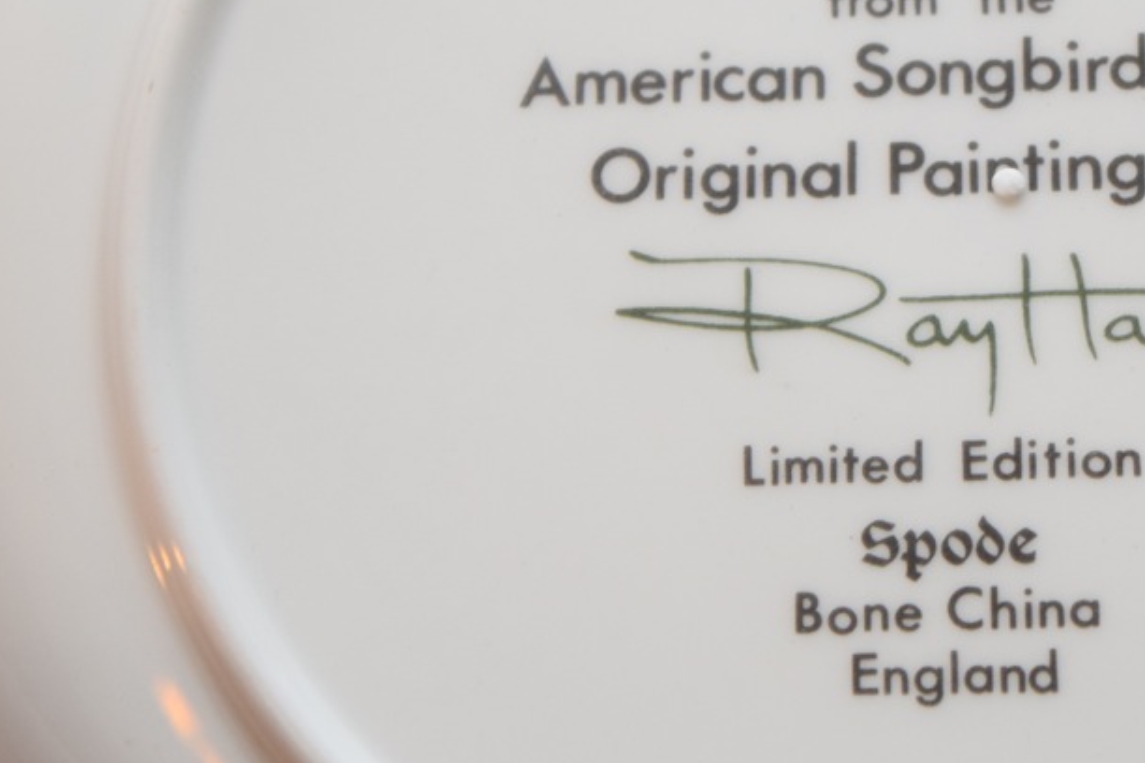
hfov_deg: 15.1
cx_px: 870
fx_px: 4288
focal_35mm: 135
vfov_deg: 10.2
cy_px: 242
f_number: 5.6
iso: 900
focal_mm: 55
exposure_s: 1/60
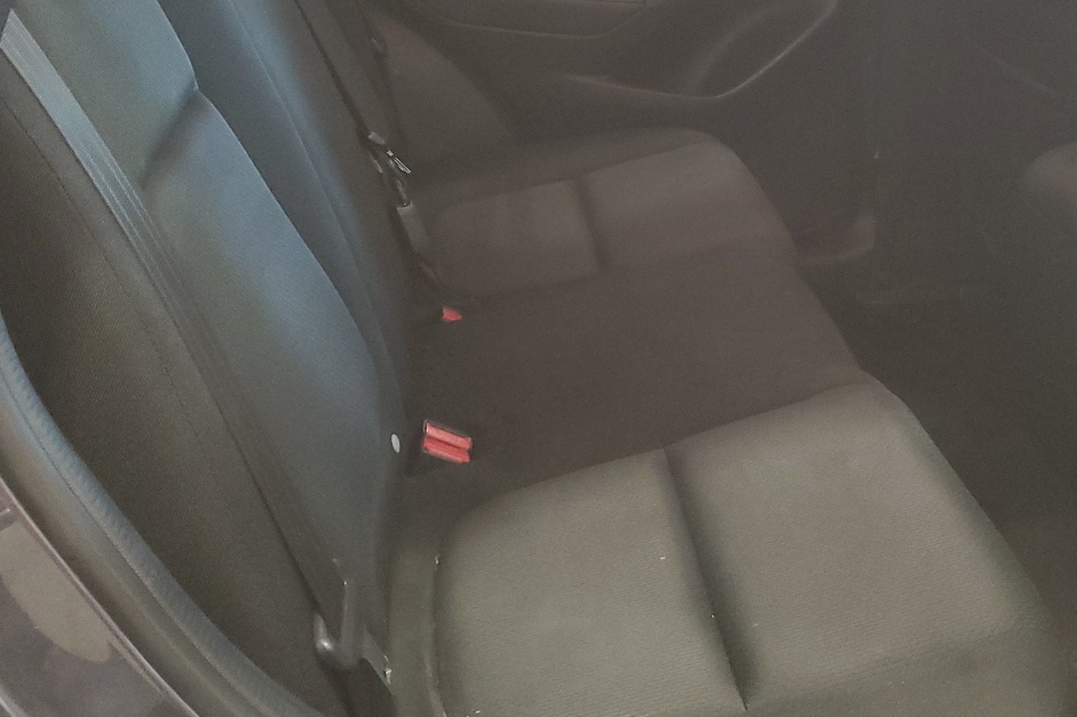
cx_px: 712
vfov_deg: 28.6
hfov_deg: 42.2
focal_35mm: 46
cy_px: 138
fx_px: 1376
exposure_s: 1/30
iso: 302
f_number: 1.5
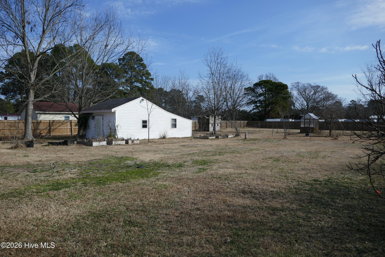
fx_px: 267
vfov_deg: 51.3
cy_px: 128
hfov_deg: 71.5
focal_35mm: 25
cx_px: 192
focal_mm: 9.1
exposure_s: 1/3200
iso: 125
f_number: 2.8
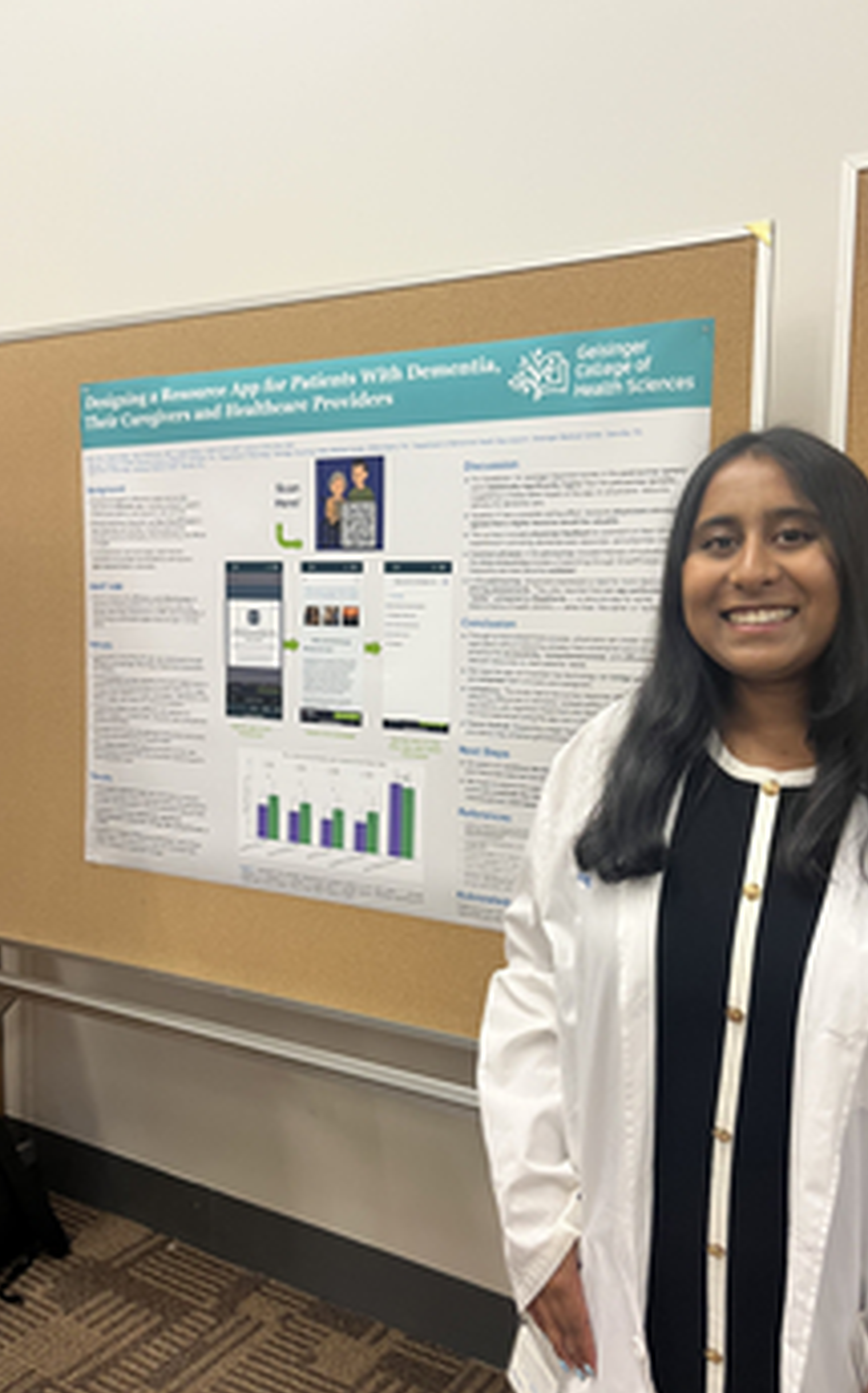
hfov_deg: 44.3
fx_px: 1062
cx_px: 499
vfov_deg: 66.5
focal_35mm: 28
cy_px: 699
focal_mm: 5.1
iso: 125
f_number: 1.6
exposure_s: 1/60
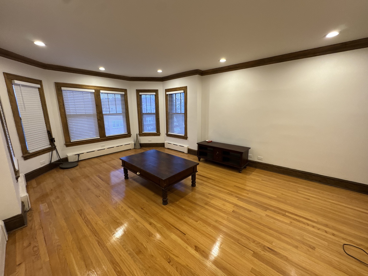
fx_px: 149
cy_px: 138
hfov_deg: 102.1
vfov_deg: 85.7
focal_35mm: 14
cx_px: 184
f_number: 2.2
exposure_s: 1/60
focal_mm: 2.22
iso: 320
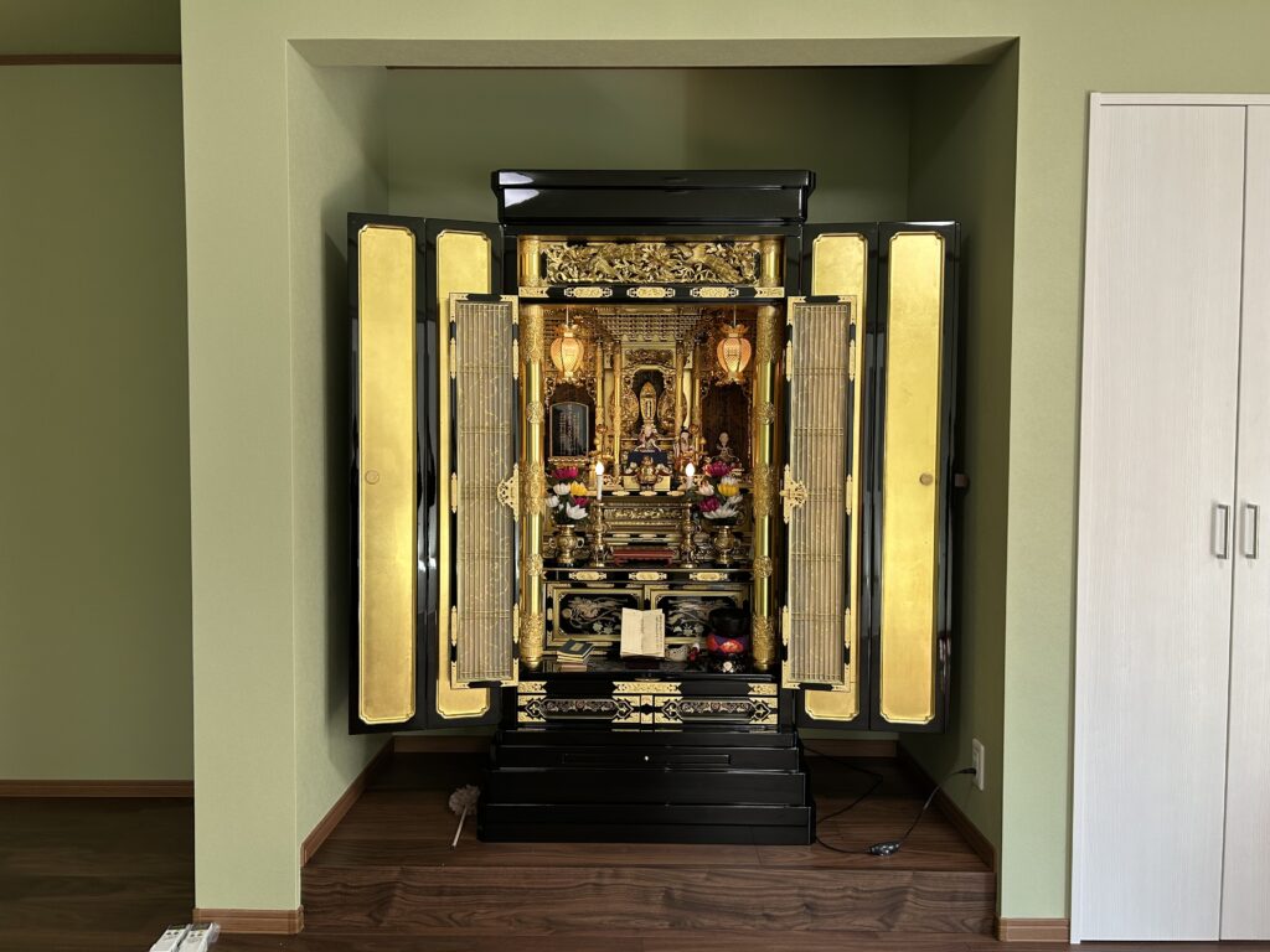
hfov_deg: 67.3
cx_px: 635
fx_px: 954
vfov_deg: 53.1
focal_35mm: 26
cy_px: 476
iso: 80
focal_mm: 5.7
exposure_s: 1/60
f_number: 1.5
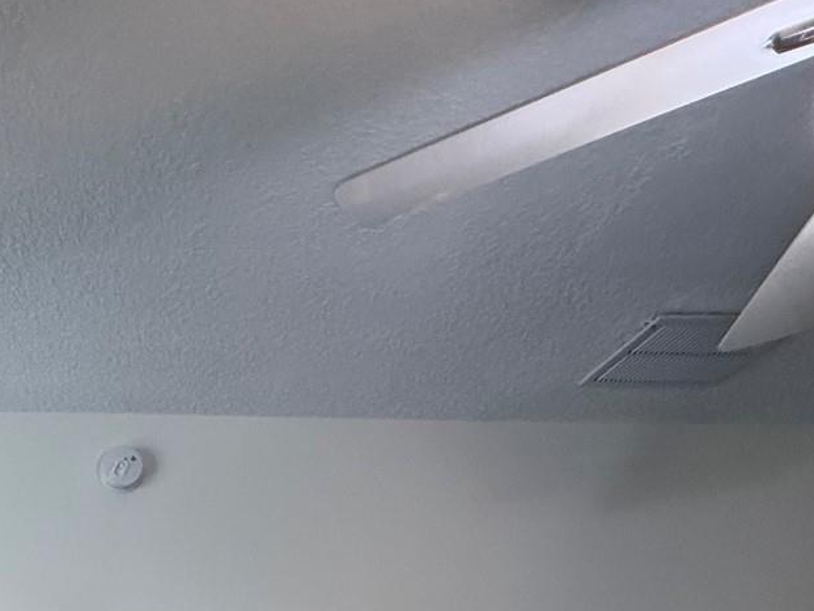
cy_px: 759
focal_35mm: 36
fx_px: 847
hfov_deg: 46.9
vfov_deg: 32.0
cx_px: 101
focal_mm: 2.22
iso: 320
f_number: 2.2
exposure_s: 1/120
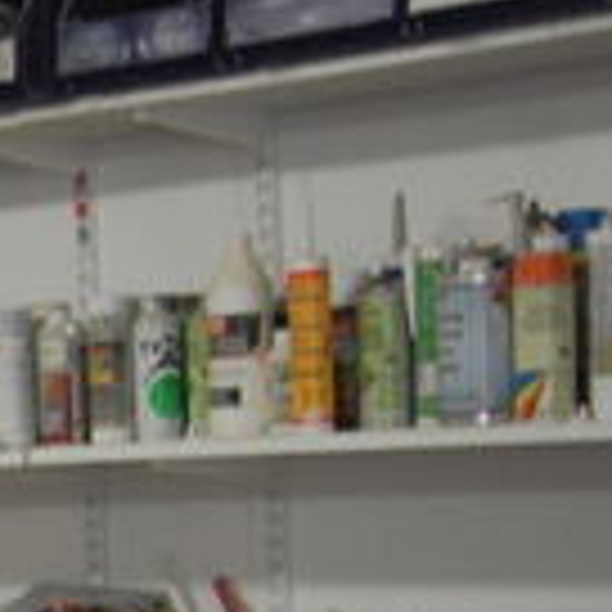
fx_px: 2400
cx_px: -760
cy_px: 796
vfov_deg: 14.0
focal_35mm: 120
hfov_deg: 12.2
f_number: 3.8
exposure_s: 1/30
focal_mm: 20
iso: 800
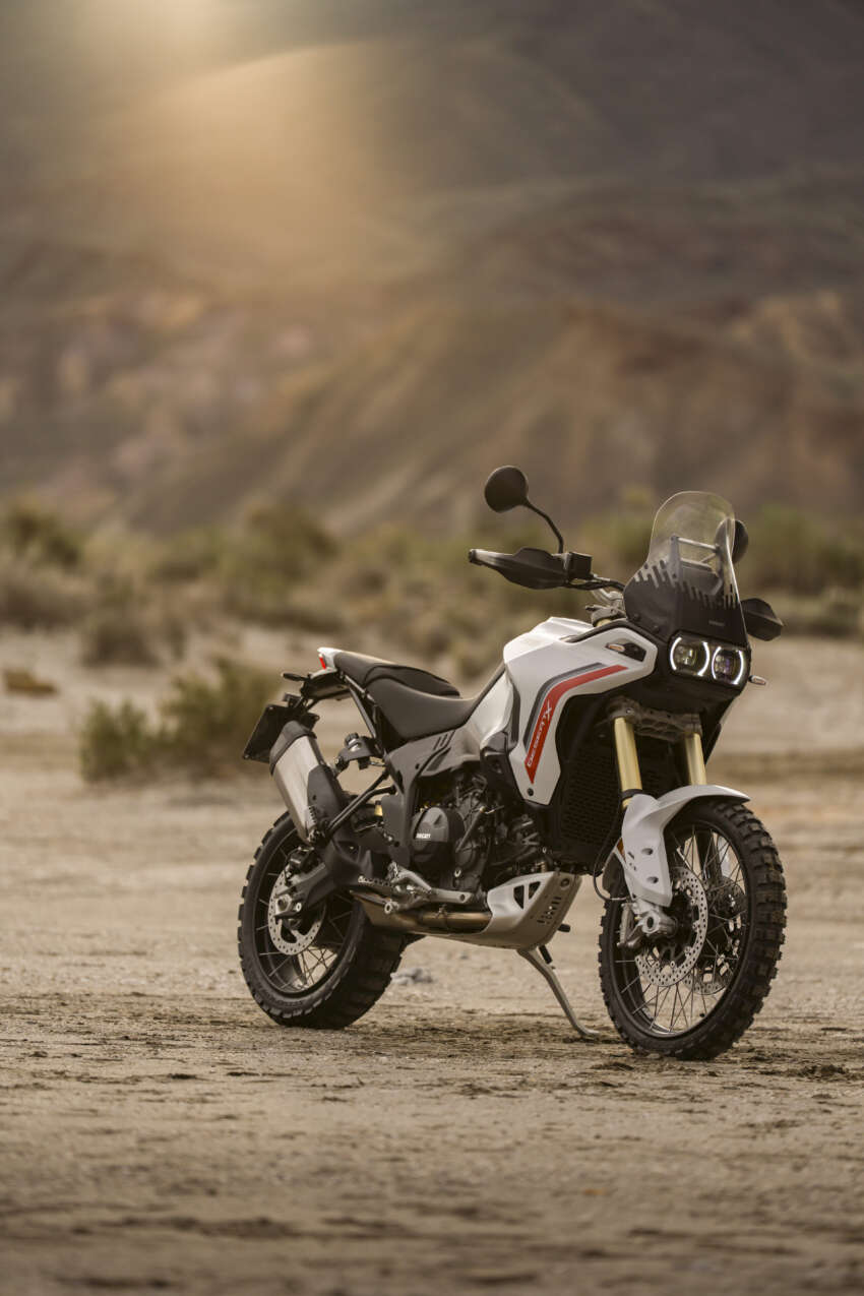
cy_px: 648
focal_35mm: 200
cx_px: 432
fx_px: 7199
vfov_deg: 10.3
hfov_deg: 6.9
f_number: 2.8
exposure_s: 1/400
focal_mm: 200
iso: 320
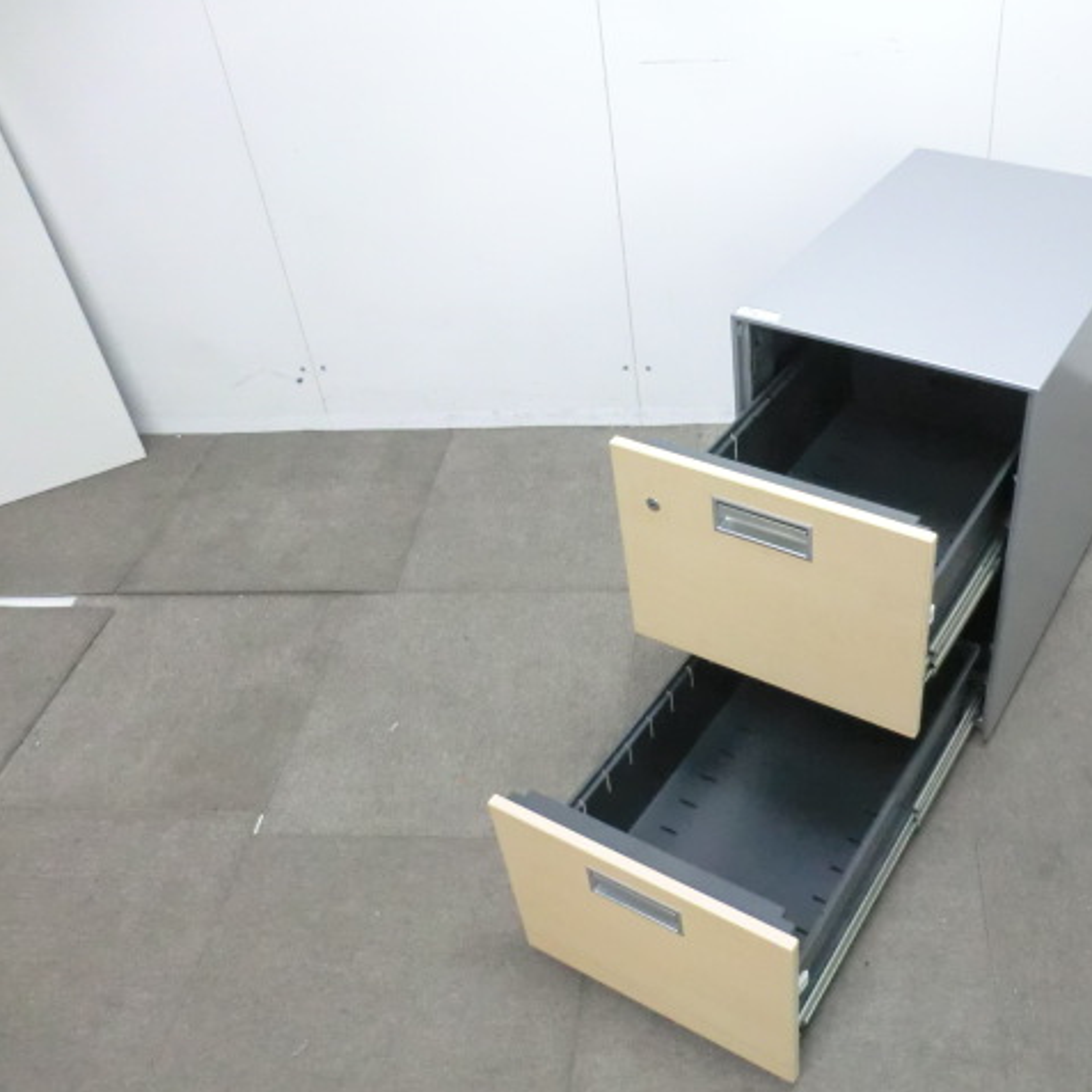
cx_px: 730
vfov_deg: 51.1
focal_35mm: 32
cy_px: 545
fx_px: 1142
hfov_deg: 50.2
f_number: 3.2
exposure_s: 1/50
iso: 800
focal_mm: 4.9
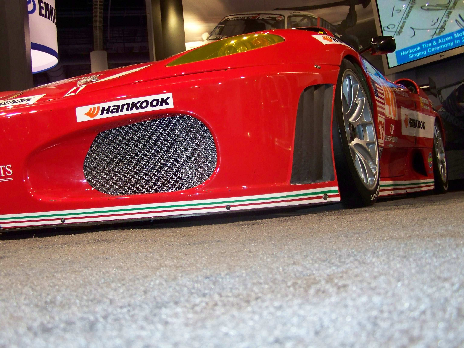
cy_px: 174
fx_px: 617
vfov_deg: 31.5
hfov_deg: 41.2
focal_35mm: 46
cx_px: 232
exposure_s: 1/50
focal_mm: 7.6
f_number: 2.8
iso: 200
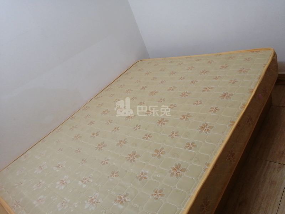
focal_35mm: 26
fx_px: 214
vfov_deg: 53.1
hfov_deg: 67.3
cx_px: 142
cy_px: 107
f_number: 1.8
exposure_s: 1/50
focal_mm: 3.62
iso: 160
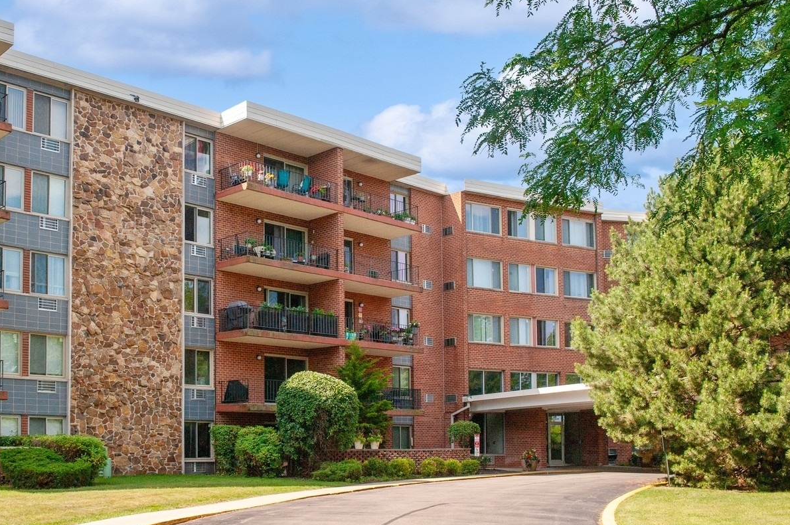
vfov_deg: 34.1
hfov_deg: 48.9
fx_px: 855
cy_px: 235
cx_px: 274
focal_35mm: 39
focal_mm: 29
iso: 200
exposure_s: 1/1600
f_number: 8
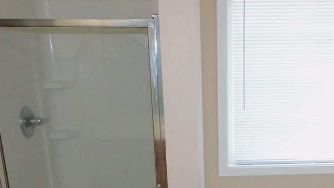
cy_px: 163
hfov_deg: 47.4
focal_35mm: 42
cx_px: 229
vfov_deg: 27.5
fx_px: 372
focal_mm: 4.3
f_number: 3.3
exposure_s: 1/40
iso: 125
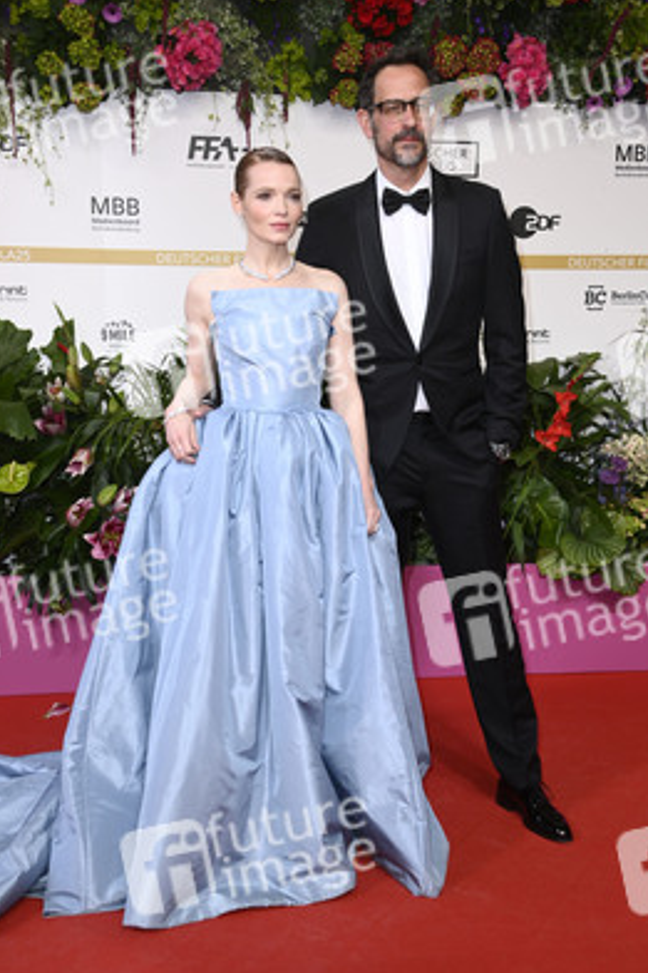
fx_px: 1324
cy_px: 484
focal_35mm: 49
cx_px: 320
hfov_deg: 27.5
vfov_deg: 40.4
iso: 500
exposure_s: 1/250
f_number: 5.6
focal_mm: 48
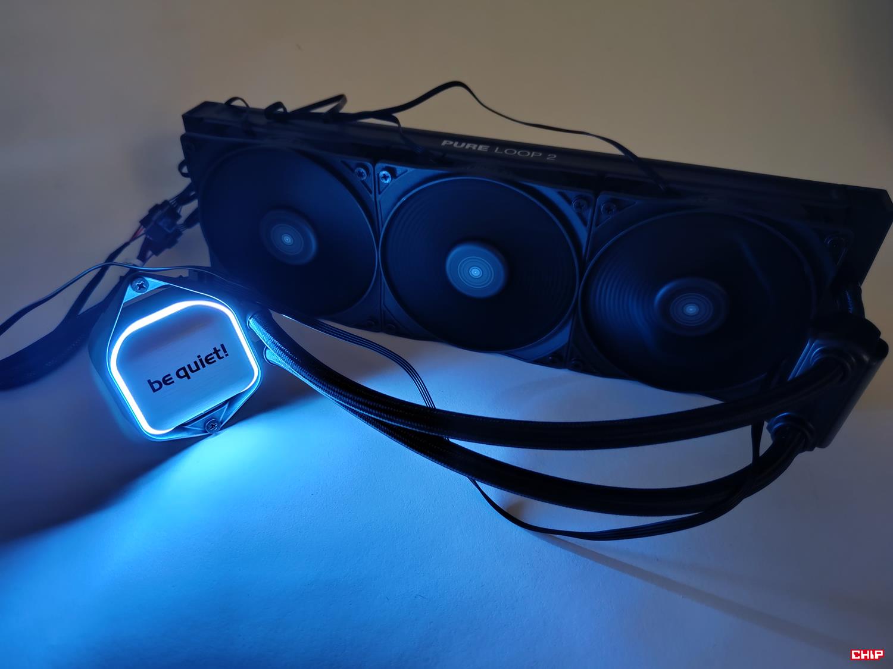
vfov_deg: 54.9
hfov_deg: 69.4
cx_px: 446
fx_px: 645
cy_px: 334
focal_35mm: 25
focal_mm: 6.78
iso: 756
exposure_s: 1/15
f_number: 1.85
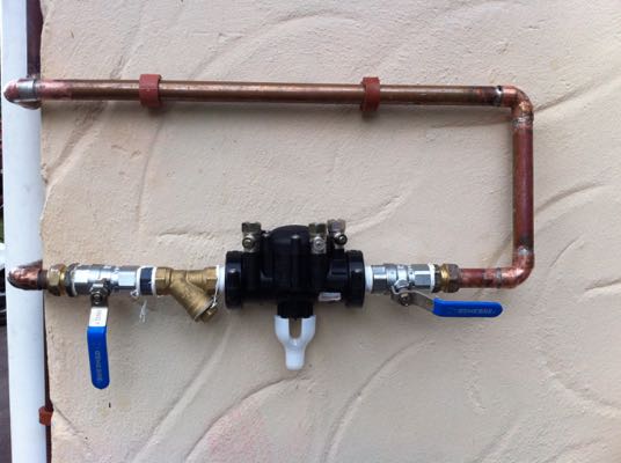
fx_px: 627
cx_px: 310
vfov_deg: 40.6
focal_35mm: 35
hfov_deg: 52.7
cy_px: 232
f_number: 2.8
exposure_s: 1/120
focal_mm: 3.85
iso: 100
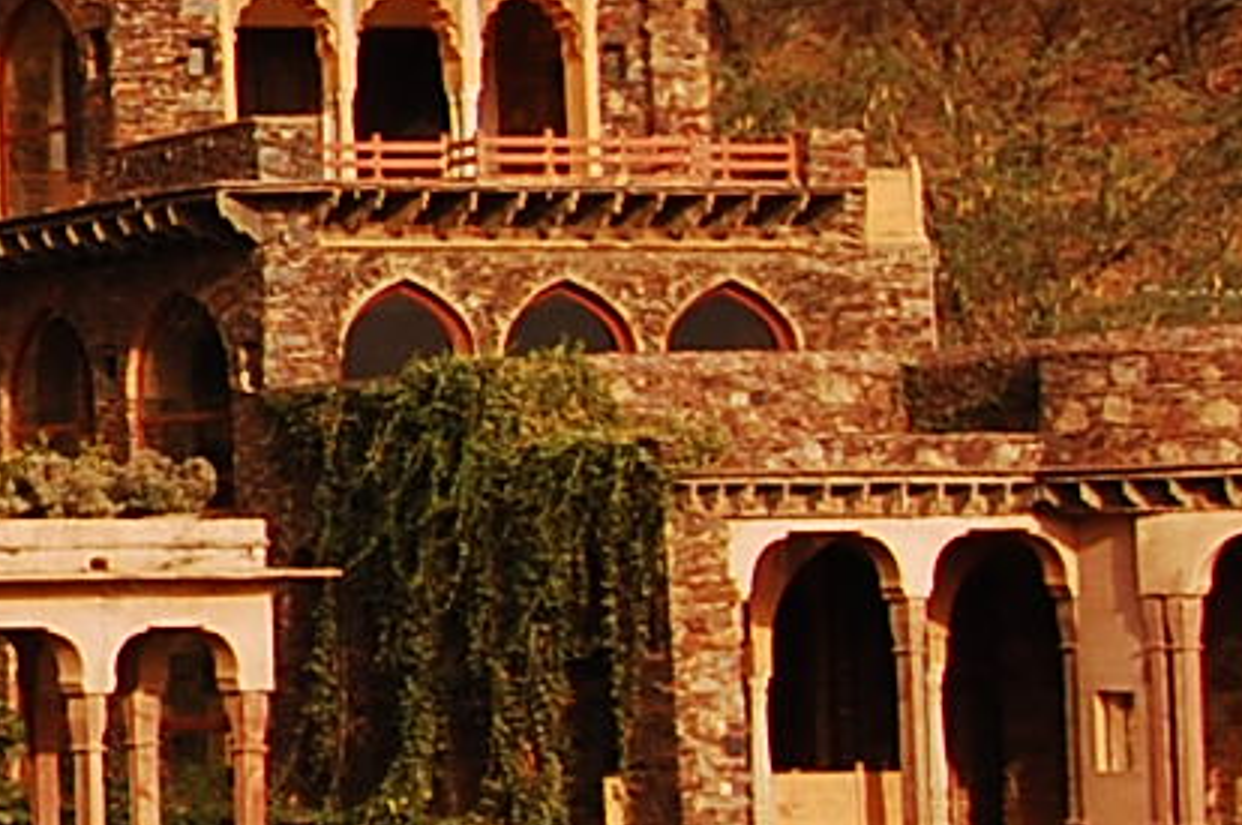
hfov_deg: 11.3
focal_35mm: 147
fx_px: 5065
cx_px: -1848
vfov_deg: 9.3
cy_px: 261
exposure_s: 1/320
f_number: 9
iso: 200
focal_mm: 18
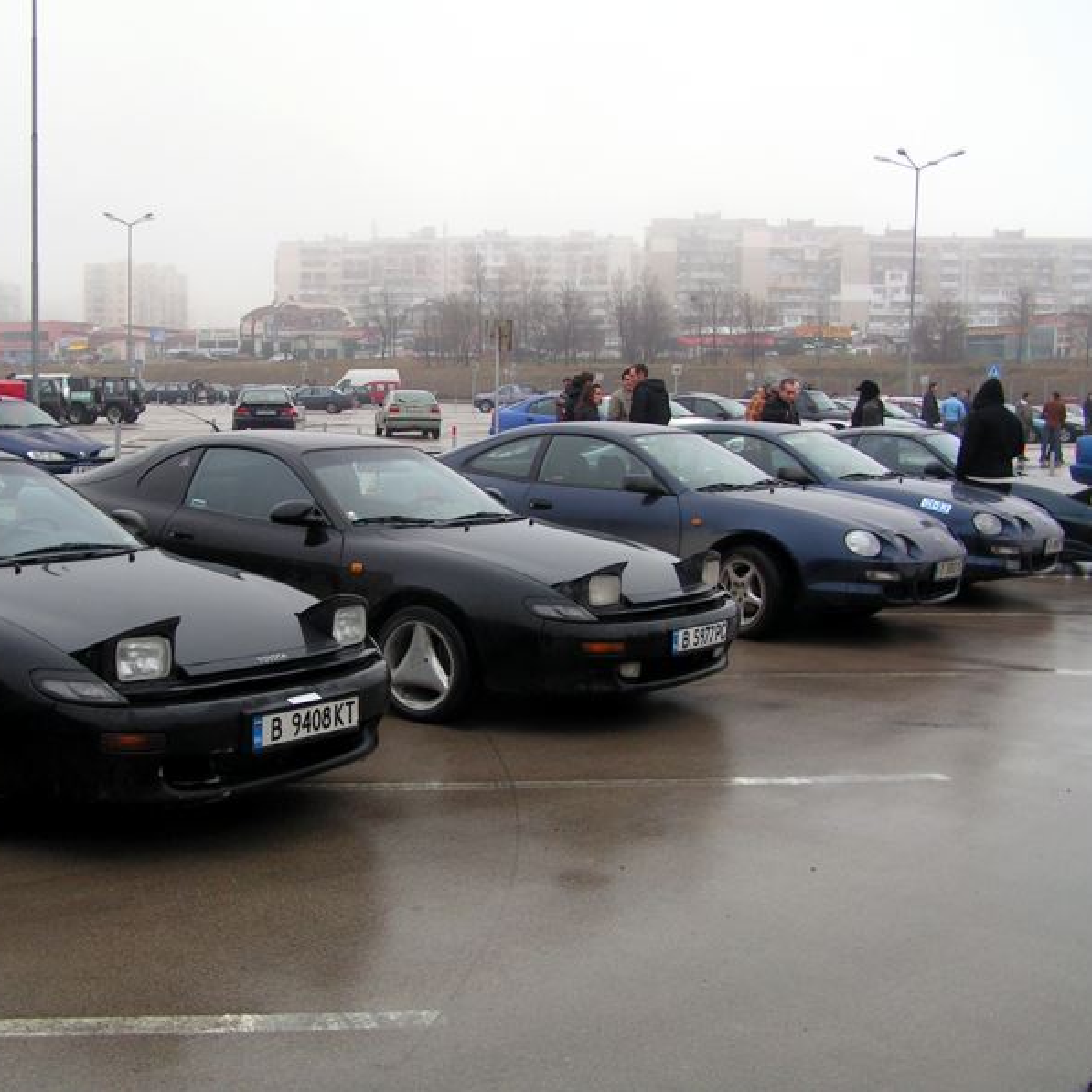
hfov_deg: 37.4
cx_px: 443
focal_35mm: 45
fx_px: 1606
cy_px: 547
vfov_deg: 37.6
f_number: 4.5
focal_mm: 6.3
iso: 50
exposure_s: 1/50
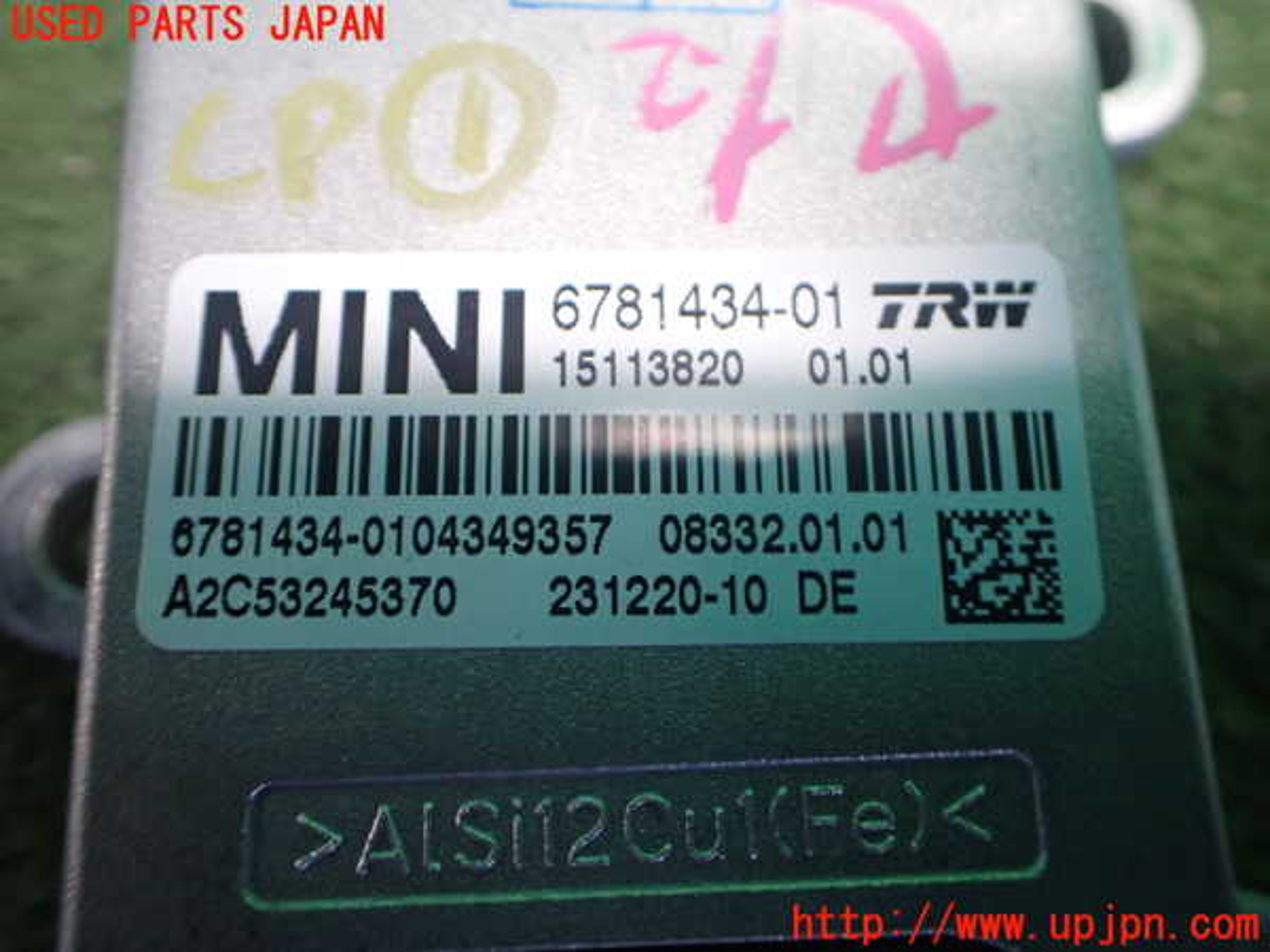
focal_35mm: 30
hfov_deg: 60.0
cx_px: 635
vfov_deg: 46.8
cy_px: 476
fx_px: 1101
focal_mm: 5.4
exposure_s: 1/60
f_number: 2.3
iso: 800
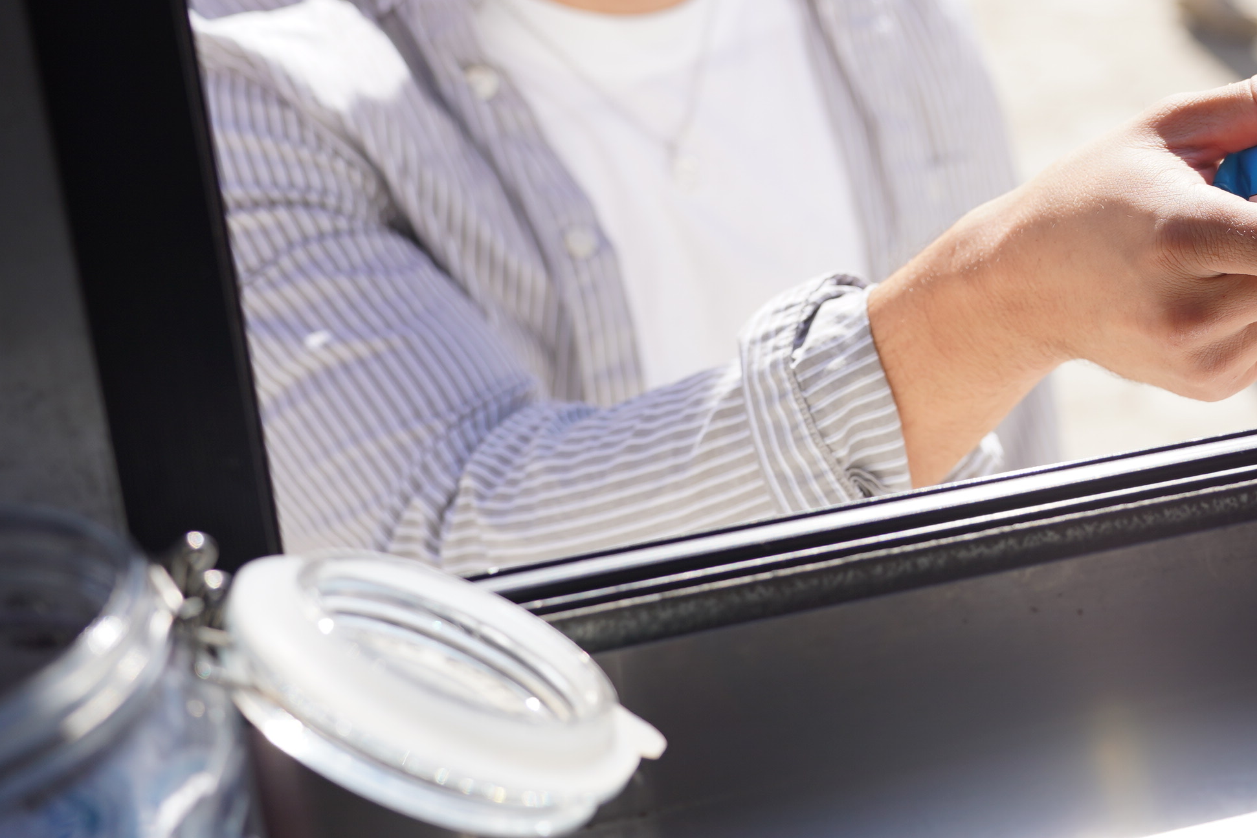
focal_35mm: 75
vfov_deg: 17.8
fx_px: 2619
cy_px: 9
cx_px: 1228
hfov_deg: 25.8
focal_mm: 37
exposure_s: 1/1250
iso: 100
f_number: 2.8
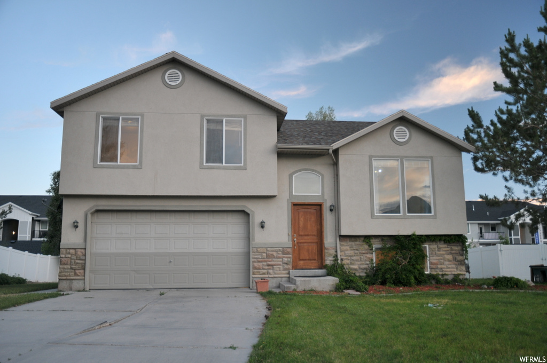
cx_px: 274
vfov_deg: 43.5
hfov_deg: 62.0
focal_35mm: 30
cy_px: 182
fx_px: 455
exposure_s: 1/60
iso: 200
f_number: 2.8
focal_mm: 20
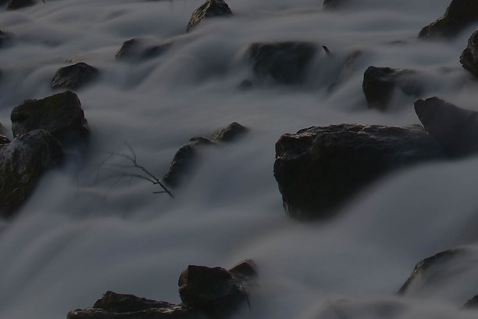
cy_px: -276
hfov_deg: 13.6
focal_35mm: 149
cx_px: 487
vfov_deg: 8.8
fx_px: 1978
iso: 64
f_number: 18
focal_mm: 38
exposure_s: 5
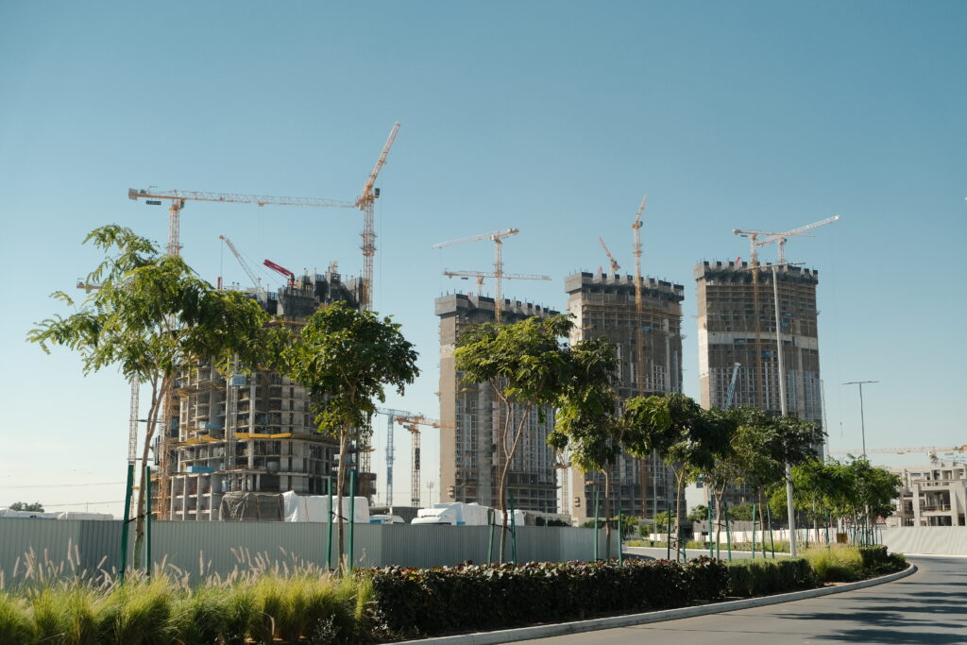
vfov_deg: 31.2
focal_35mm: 43
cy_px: 322
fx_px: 1155
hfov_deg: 45.4
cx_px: 484
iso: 320
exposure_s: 1/1600
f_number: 3.2
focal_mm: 28.9
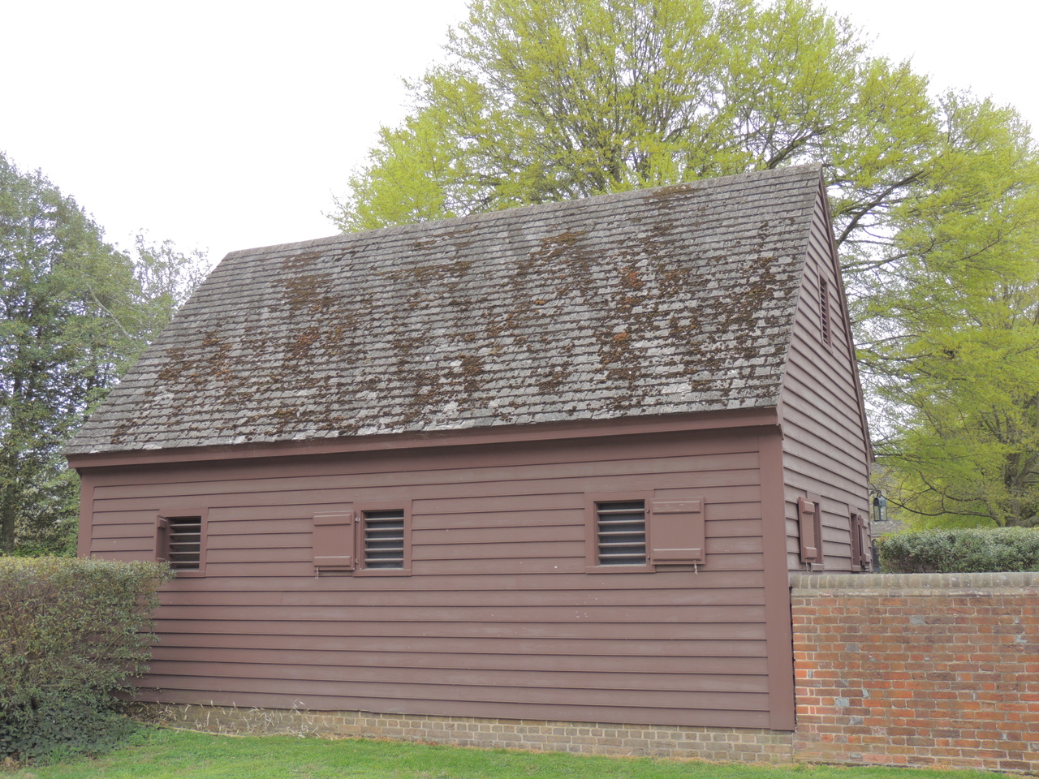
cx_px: 520
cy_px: 390
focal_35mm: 40
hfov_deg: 46.8
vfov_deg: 36.0
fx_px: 1201
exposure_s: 1/250
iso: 100
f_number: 3.3
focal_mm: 7.1
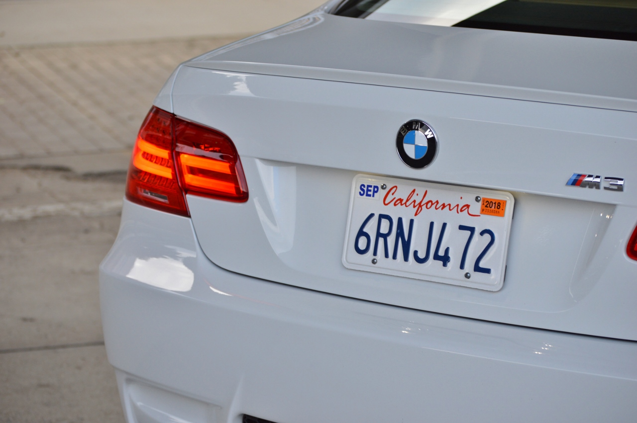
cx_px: 318
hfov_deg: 17.1
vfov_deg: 11.4
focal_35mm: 120
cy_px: 212
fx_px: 2121
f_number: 4.2
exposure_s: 1/200
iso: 400
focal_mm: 80
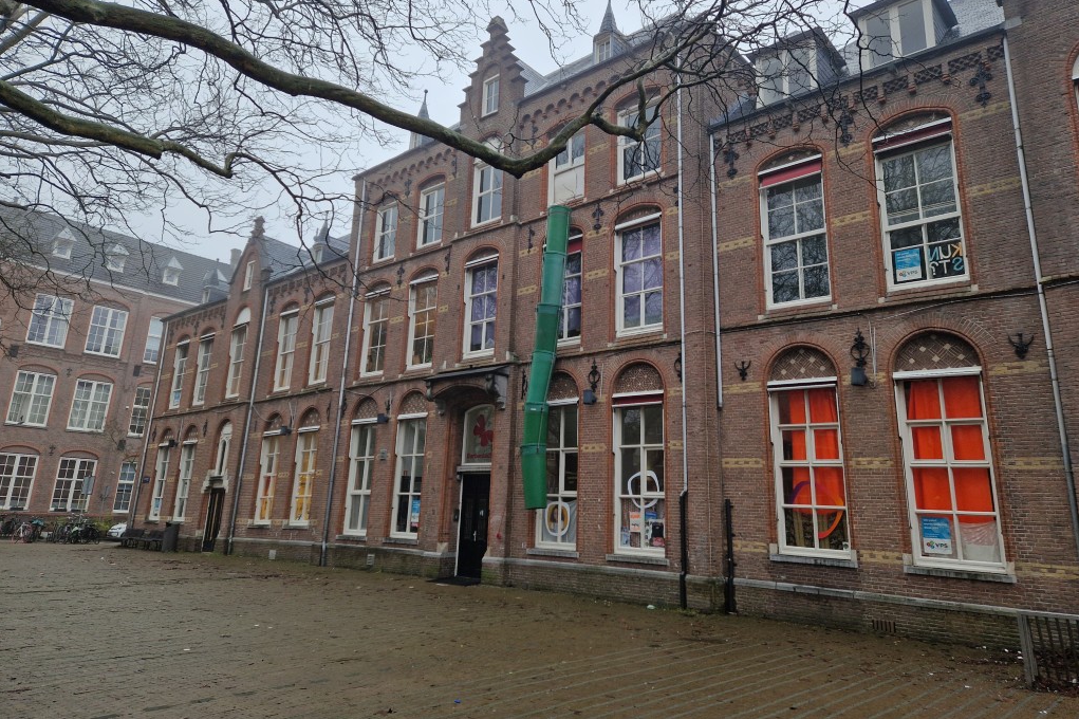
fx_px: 719
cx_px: 539
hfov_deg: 73.8
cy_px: 317
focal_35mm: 24
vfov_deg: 53.0
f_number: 1.8
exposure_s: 1/182
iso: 64
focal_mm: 5.4
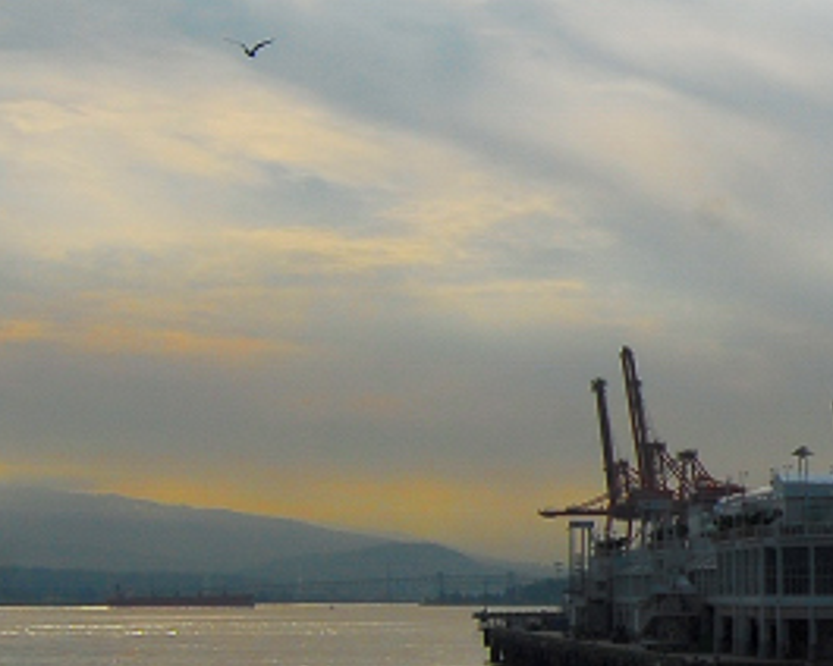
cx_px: 1540
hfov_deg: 16.2
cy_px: 495
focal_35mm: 98
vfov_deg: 15.6
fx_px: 2416
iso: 320
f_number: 10
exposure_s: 1/400
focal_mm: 18
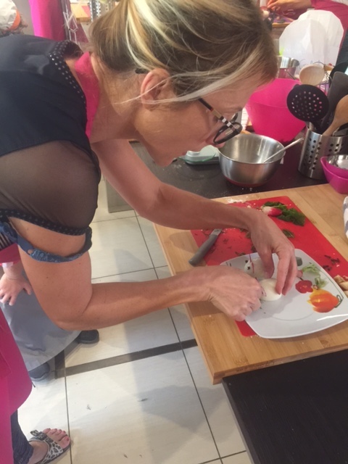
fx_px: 389
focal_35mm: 29
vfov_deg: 61.7
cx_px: 174
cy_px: 232
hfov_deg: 48.2
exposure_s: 1/17
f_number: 2.2
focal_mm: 4.15
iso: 125
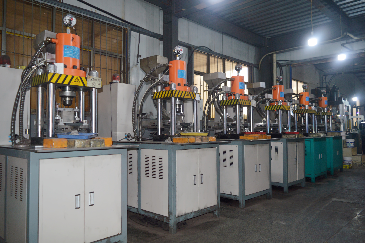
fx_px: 274
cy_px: 122
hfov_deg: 67.4
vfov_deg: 47.8
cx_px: 182
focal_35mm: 27
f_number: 3.5
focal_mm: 18
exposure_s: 1/30
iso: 220
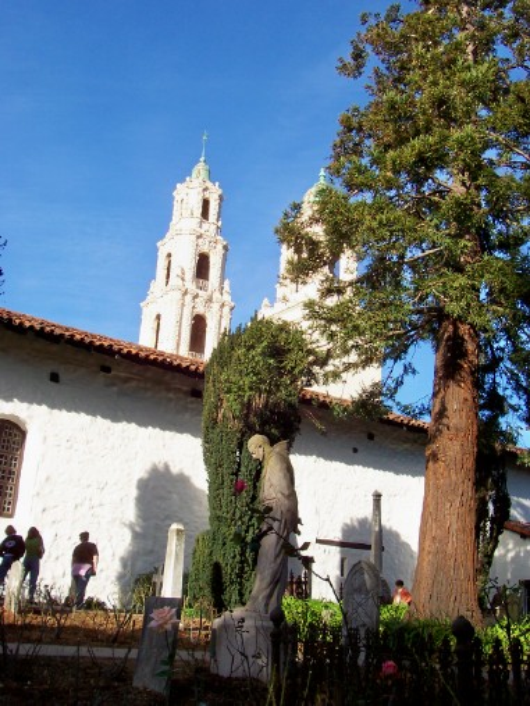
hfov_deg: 38.7
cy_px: 353
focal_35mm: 37
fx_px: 755
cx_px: 265
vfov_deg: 50.1
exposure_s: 1/250
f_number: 5.6
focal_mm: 5.6
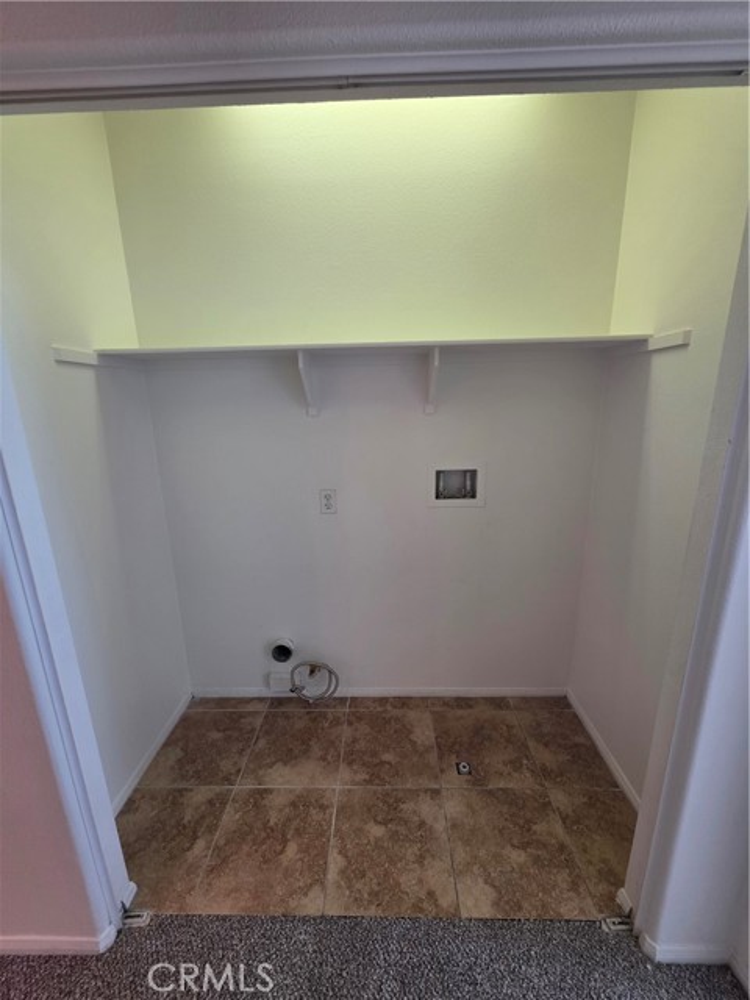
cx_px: 375
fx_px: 376
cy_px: 500
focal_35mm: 13
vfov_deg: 106.2
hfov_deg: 89.9
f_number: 1.9
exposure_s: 1/60
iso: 160
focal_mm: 2.2
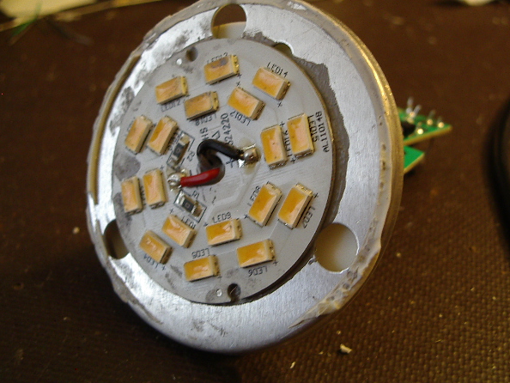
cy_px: 179
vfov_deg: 26.1
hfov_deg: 34.3
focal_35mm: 56
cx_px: 263
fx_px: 825
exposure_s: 1/20
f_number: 3
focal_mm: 7.8
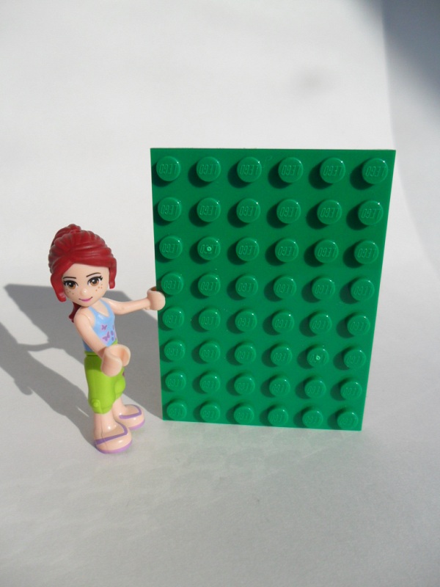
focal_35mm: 27
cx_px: 220
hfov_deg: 51.4
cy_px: 294
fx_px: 458
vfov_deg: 65.3
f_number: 8.9
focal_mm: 4.9
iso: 100
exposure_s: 1/180
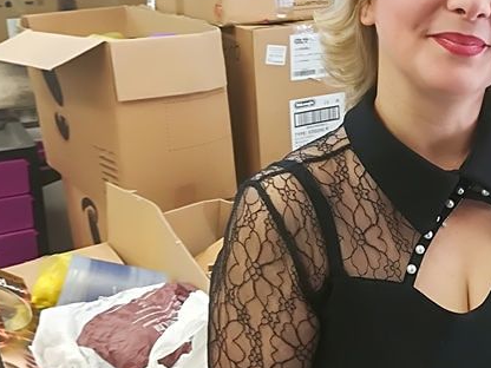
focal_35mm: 50
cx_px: 420
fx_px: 709
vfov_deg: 28.9
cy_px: 129
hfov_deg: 36.3
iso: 100
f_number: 2.2
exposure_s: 1/33.3
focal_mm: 3.83
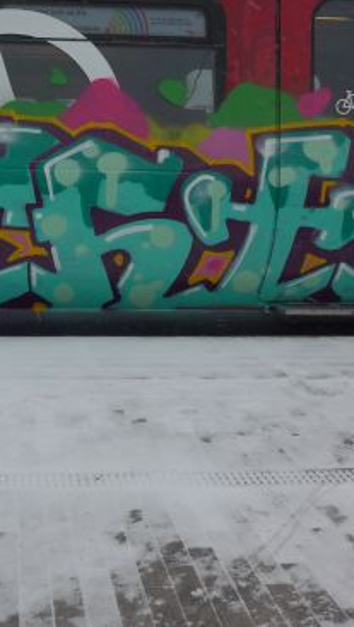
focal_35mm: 43
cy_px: 310
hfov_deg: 26.9
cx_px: 43
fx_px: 716
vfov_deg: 47.3
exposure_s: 1/200
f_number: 2.8
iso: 80
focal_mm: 6
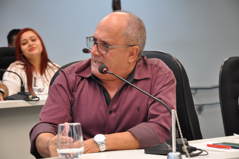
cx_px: 120
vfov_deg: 13.8
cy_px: 80
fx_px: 656
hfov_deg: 20.6
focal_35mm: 99
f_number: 5.3
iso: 200
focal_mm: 66
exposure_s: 1/10
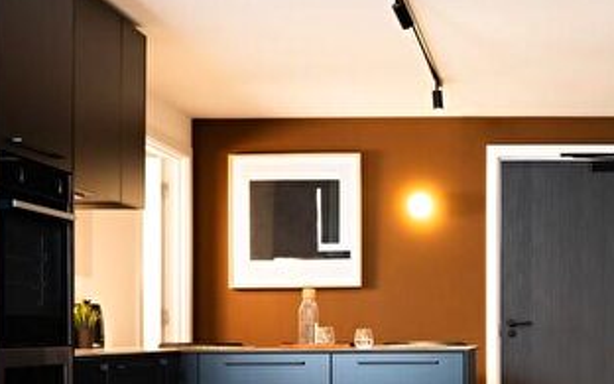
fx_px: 1200
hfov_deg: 27.5
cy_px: 324
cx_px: 569
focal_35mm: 72
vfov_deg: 18.0
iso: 400
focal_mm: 31.3
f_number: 8
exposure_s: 1/5
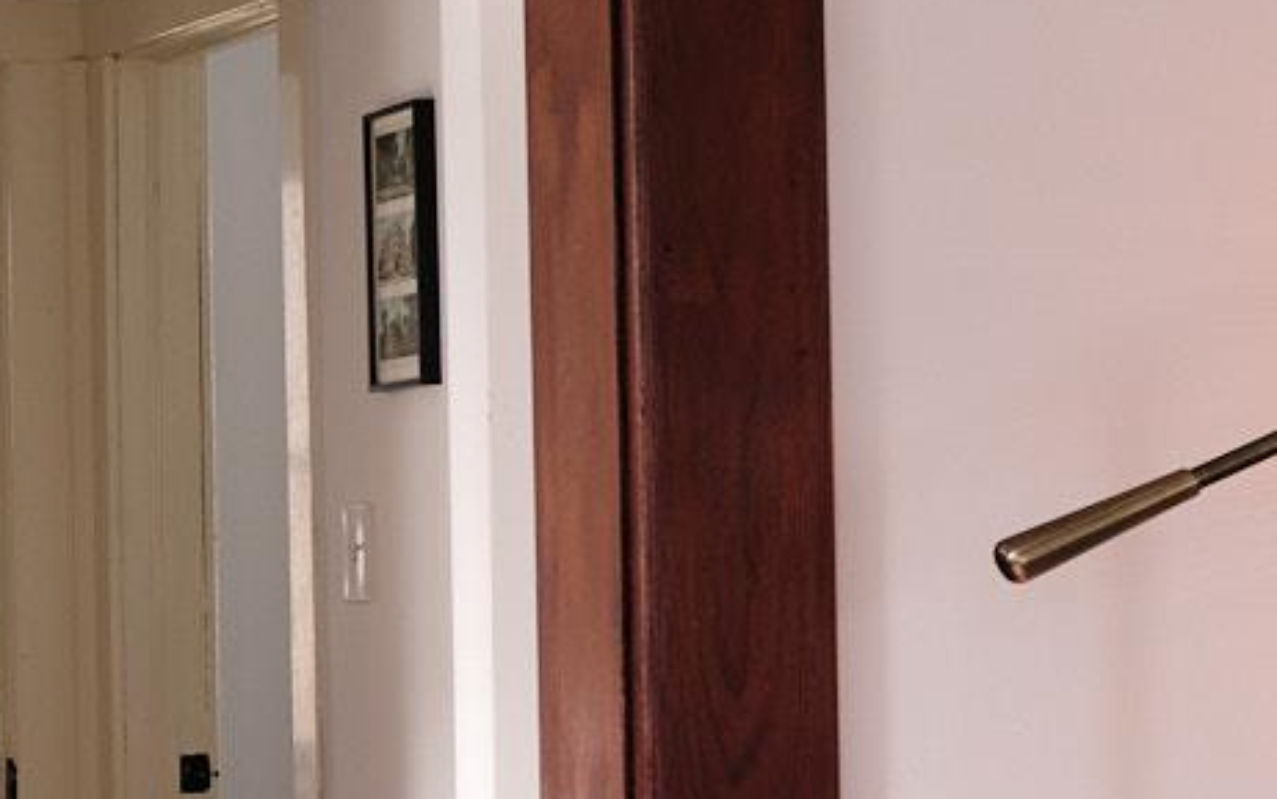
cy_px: 588
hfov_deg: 13.4
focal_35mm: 131
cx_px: -1354
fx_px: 4560
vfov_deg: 10.0
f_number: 7.1
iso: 200
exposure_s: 1/3.12
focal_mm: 19.2
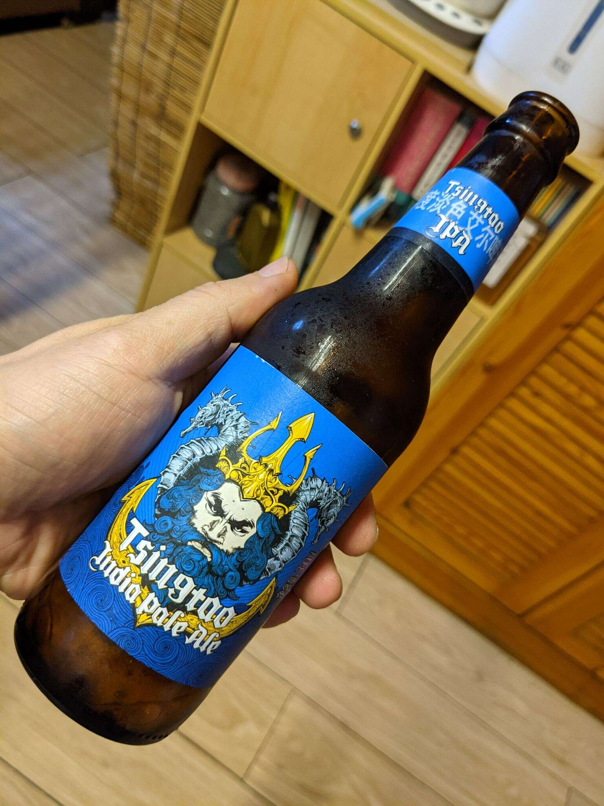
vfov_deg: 65.3
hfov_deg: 51.4
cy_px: 403
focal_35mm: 27
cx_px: 302
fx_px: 628
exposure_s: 1/23.8
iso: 214
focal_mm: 4.38
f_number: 1.73
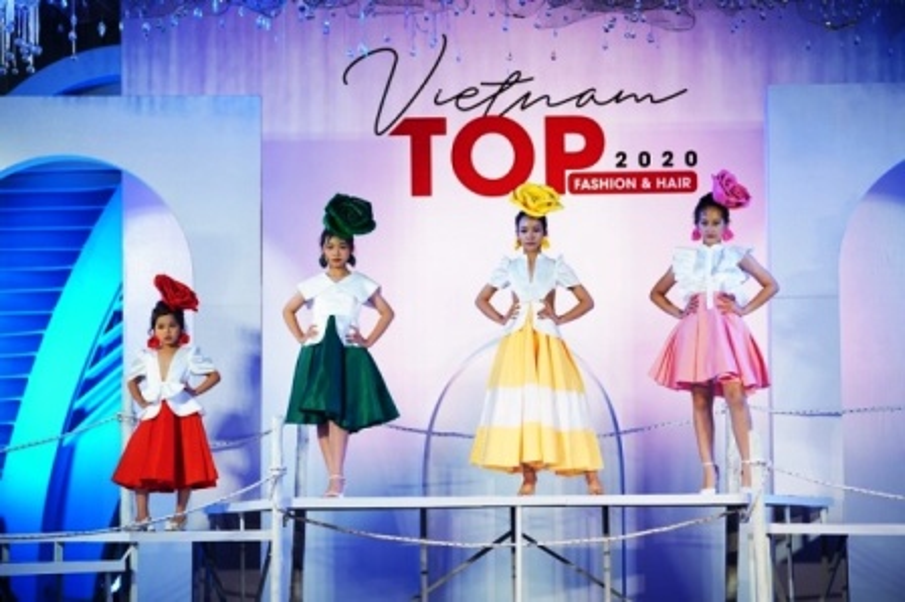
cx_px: 452
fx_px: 3090
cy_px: 301
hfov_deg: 16.7
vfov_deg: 11.1
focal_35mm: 123
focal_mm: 123
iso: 800
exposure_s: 1/250
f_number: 2.8
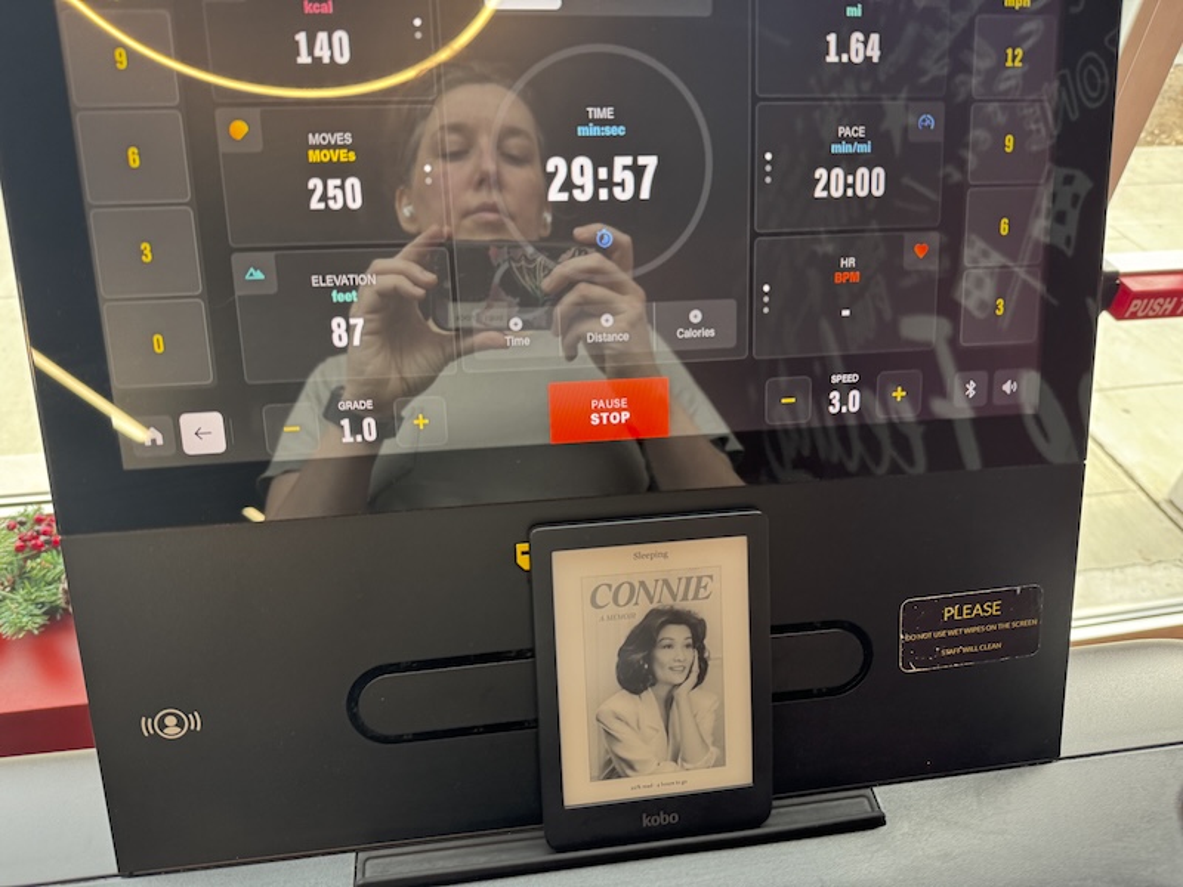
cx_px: 592
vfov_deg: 56.8
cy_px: 444
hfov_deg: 71.6
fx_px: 820
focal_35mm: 24
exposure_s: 1/60
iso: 160
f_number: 1.78
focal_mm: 6.76
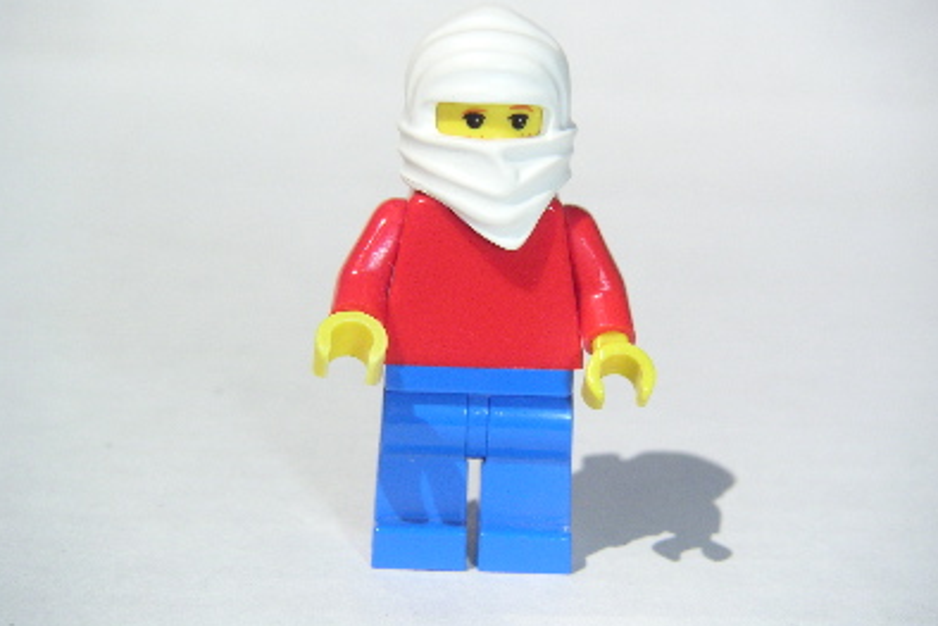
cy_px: 278
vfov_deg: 17.7
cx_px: 471
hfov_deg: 26.3
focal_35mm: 77
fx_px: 2007
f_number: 8
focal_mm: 11.3
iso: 160
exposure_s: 1/1000
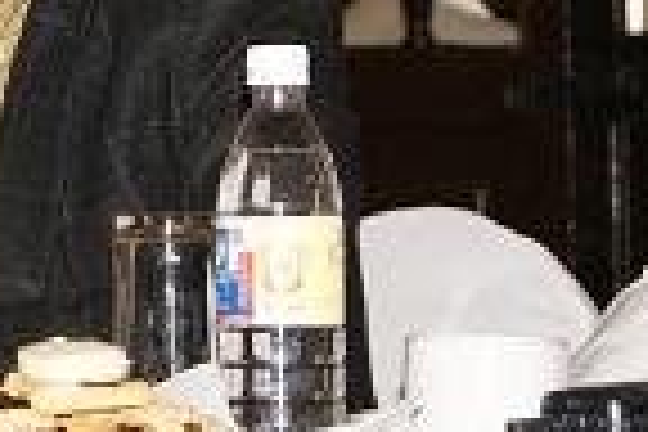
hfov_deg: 8.9
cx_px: -180
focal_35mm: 228
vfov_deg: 6.0
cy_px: 56
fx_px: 4111
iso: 400
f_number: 5.6
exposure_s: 1/80
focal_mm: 55
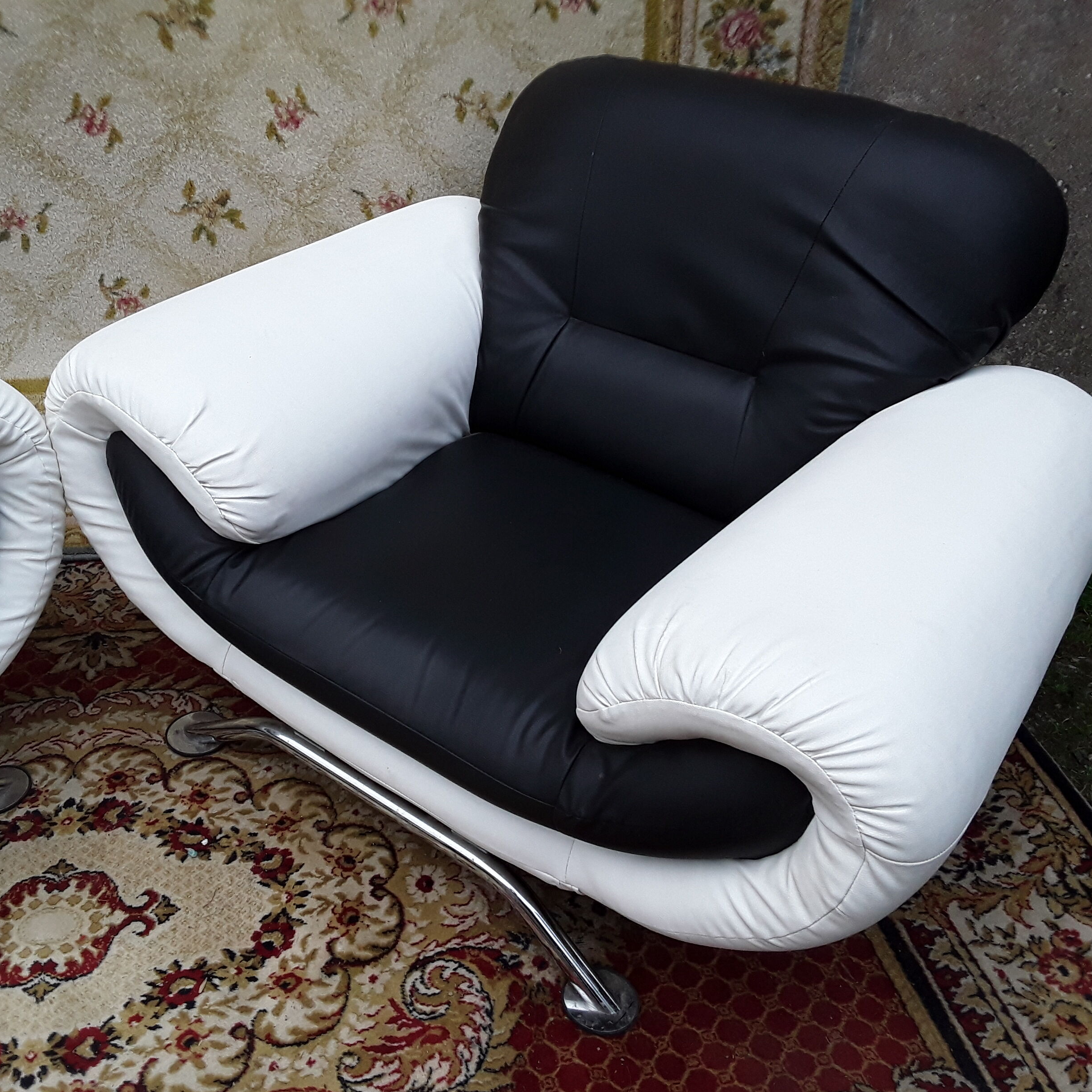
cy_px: 547
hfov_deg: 51.0
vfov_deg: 51.1
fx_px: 1142
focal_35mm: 32
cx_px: 501
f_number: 1.9
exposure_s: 1/100
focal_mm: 2.91
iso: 64
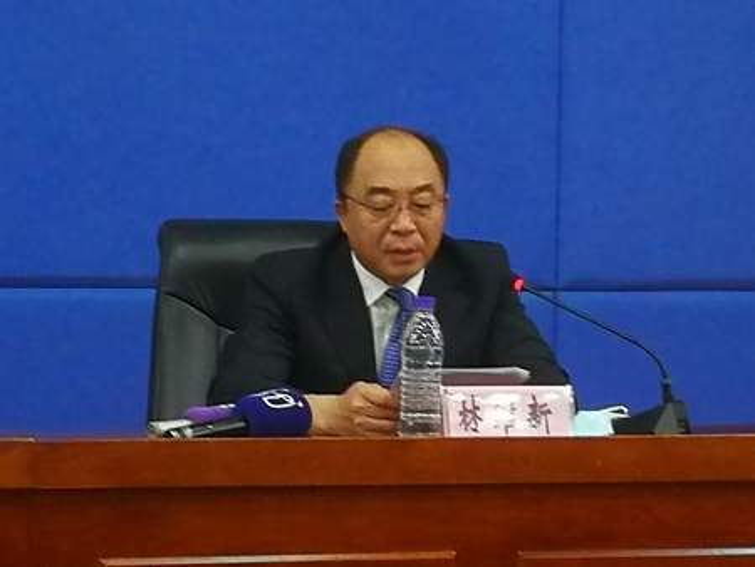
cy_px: 284
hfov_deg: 12.5
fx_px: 3448
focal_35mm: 158
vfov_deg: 9.4
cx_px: 378
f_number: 2.2
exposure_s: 1/25
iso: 500
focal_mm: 3.95
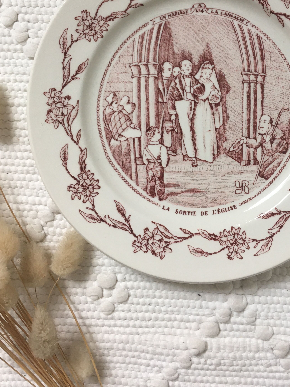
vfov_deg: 44.0
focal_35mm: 42
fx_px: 469
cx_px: 193
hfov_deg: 34.0
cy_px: 123
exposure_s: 1/33
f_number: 2.2
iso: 32
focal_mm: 4.15
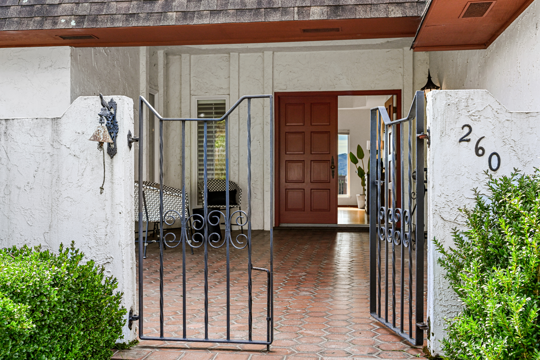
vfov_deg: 34.2
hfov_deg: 49.6
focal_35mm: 39
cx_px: 270
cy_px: 180
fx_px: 585
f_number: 9
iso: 800
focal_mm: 39
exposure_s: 1/250
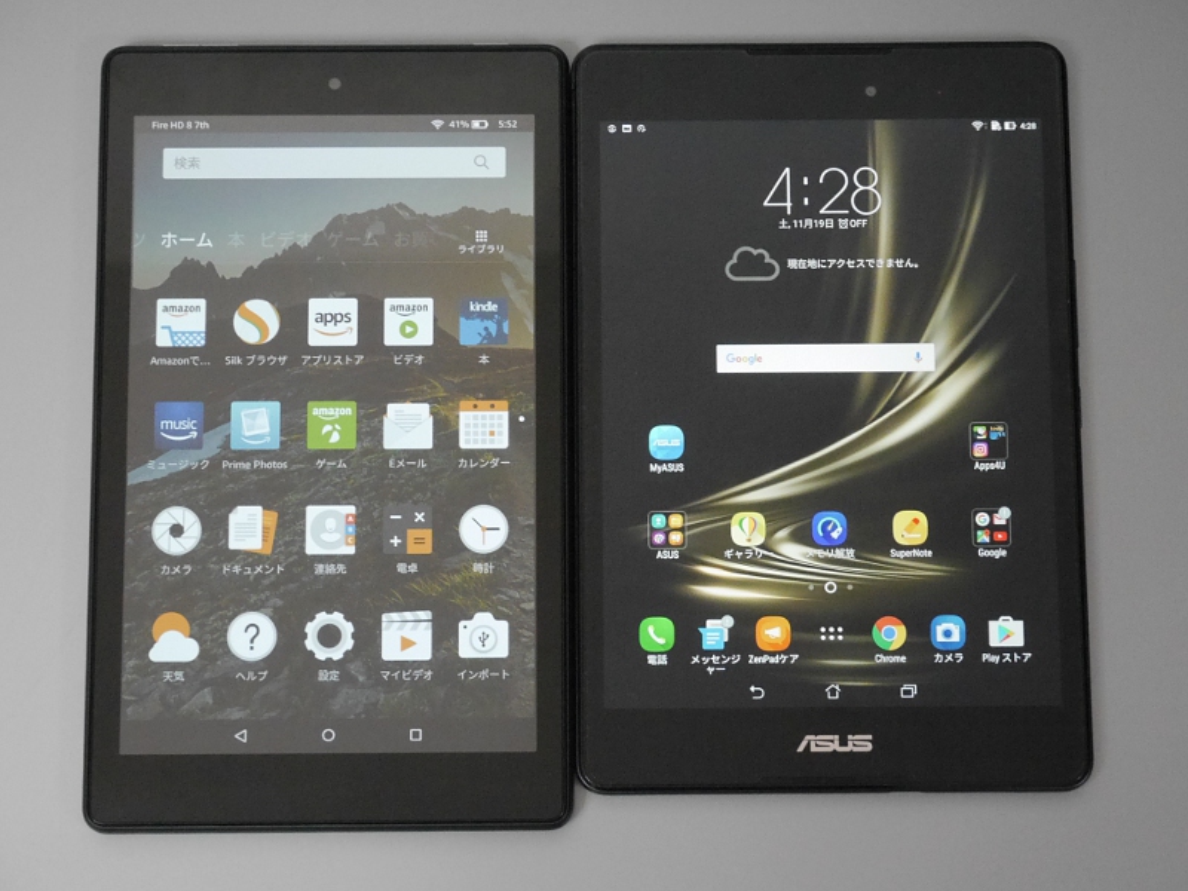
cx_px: 594
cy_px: 446
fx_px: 2540
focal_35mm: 74
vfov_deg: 19.9
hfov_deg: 26.3
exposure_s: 1/80
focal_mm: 37
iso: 2500
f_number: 5.6
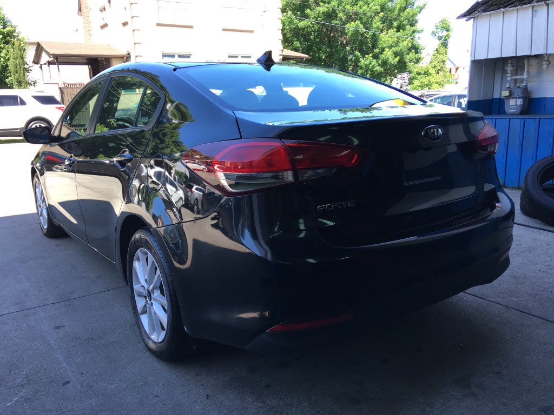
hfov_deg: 61.7
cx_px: 277
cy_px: 208
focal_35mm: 29
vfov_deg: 48.2
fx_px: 464
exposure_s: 1/149
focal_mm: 4.15
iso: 25
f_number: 2.2
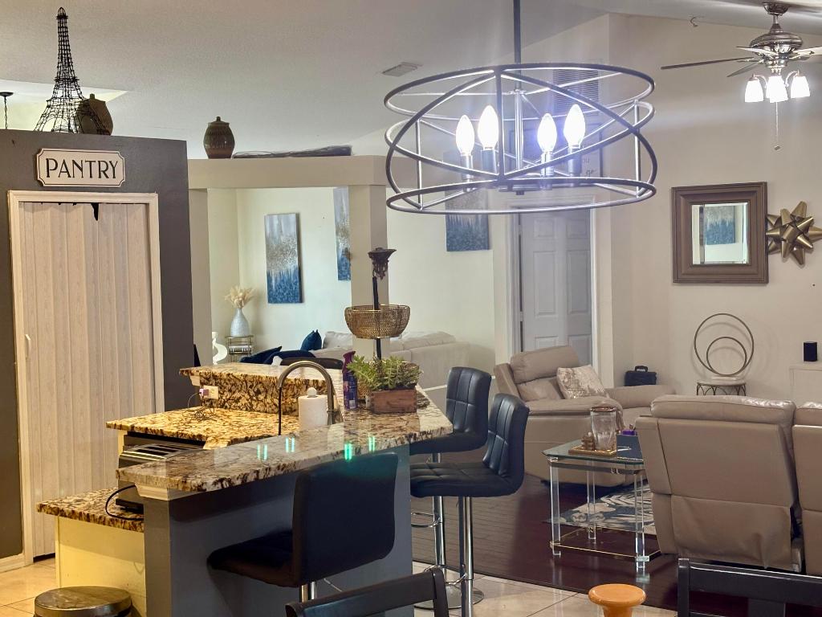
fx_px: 1235
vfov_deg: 28.0
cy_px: 308
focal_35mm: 52
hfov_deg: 36.8
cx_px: 411
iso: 100
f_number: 1.6
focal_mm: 5.96
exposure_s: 1/40
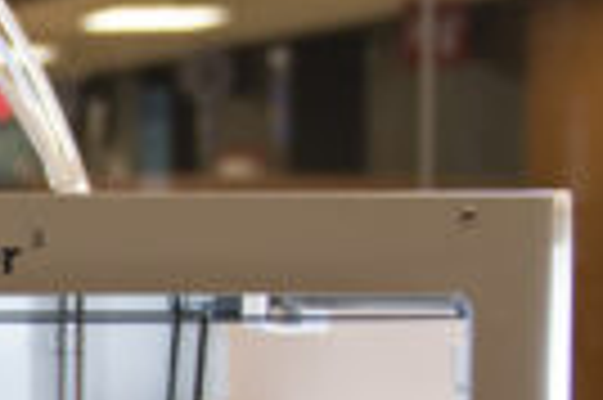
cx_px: -832
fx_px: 3523
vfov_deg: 6.5
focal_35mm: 211
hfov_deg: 8.9
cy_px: 526
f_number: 2.8
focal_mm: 27
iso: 100
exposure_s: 1/80
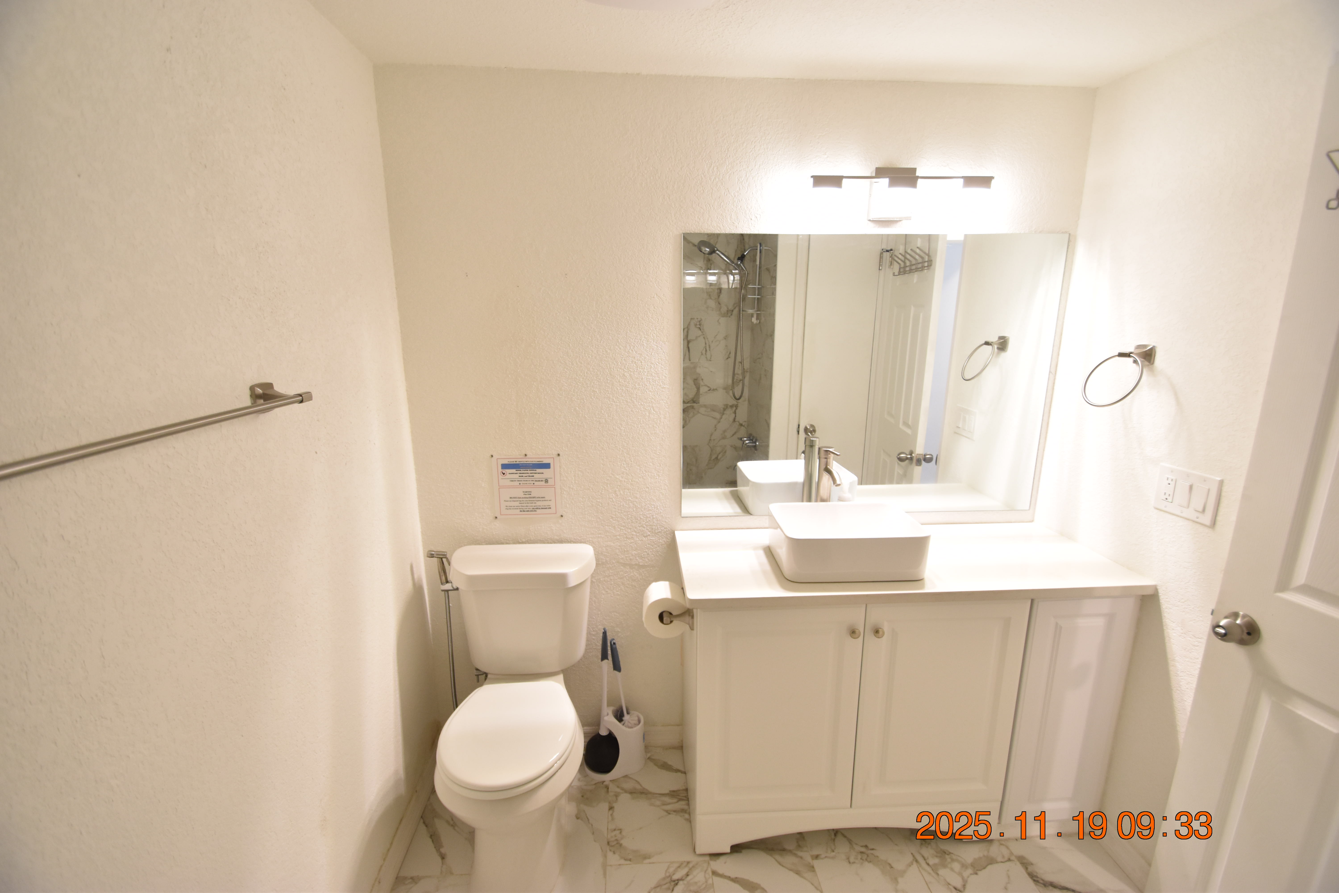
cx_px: 670
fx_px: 558
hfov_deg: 100.4
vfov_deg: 77.3
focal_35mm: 15
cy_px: 446
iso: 800
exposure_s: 1/45
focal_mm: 10
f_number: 3.5
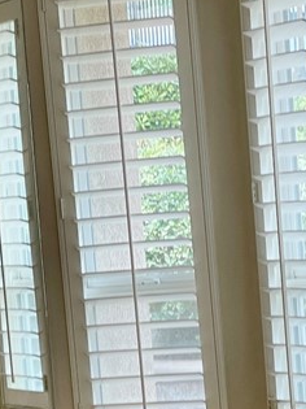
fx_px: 2453
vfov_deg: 9.4
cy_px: 486
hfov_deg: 7.1
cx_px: 27
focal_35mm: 208
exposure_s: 1/120
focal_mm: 7.5
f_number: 2.2
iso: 80
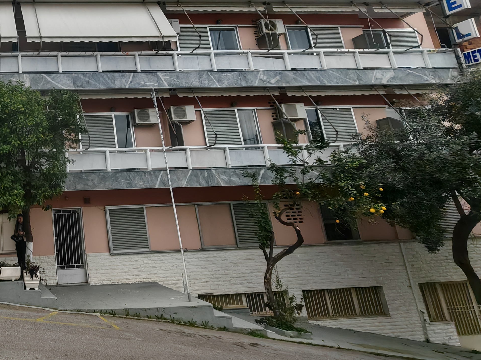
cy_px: 123
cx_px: -1
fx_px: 389
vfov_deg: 49.0
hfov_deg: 50.9
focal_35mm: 28
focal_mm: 1.82
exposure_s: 1/360
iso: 80
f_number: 2
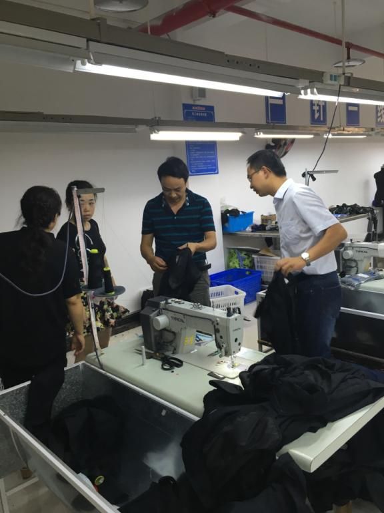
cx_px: 192
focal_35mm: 29
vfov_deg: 61.7
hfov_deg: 48.2
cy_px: 256
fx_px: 429
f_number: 2.2
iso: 80
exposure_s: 1/33
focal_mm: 4.15
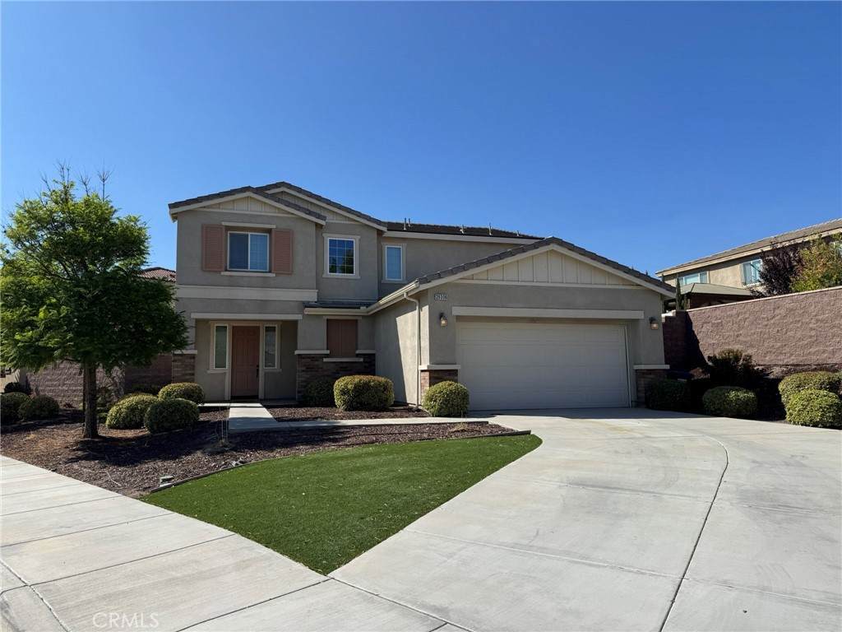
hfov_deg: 71.6
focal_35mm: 24
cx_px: 421
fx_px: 584
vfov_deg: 56.8
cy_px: 316
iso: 80
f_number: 1.78
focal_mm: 6.76
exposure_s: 1/5814
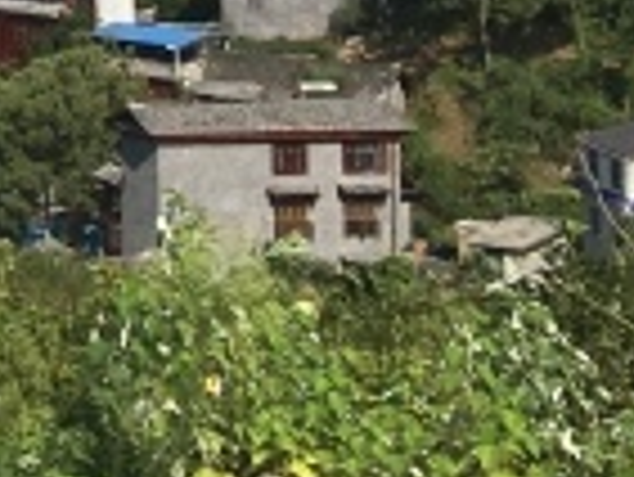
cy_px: -612
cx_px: -1313
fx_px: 3849
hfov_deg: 8.0
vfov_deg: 6.8
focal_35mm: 210
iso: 25
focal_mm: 4.15
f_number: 2.2
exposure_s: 1/1972
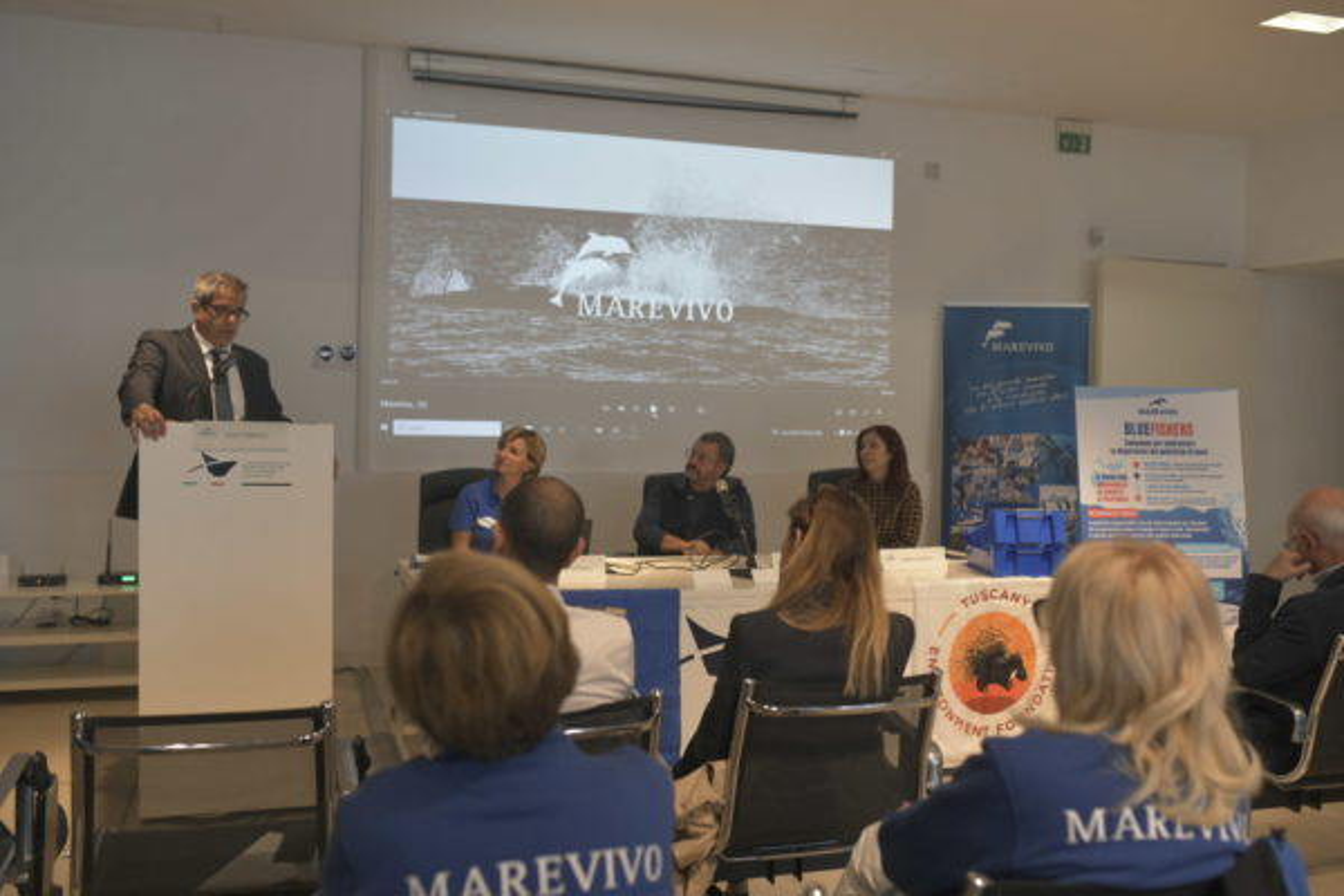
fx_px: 1307
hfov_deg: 54.4
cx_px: 672
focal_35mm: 35
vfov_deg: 37.9
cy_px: 448
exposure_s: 1/640
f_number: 3.5
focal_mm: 35
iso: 2000
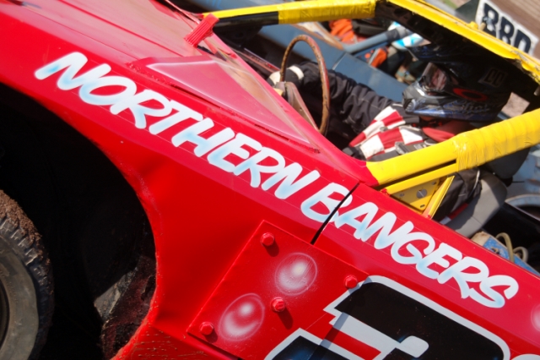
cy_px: 180
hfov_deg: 24.6
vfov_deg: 16.5
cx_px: 270
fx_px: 1237
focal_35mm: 82
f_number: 5.3
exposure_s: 1/500
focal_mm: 55
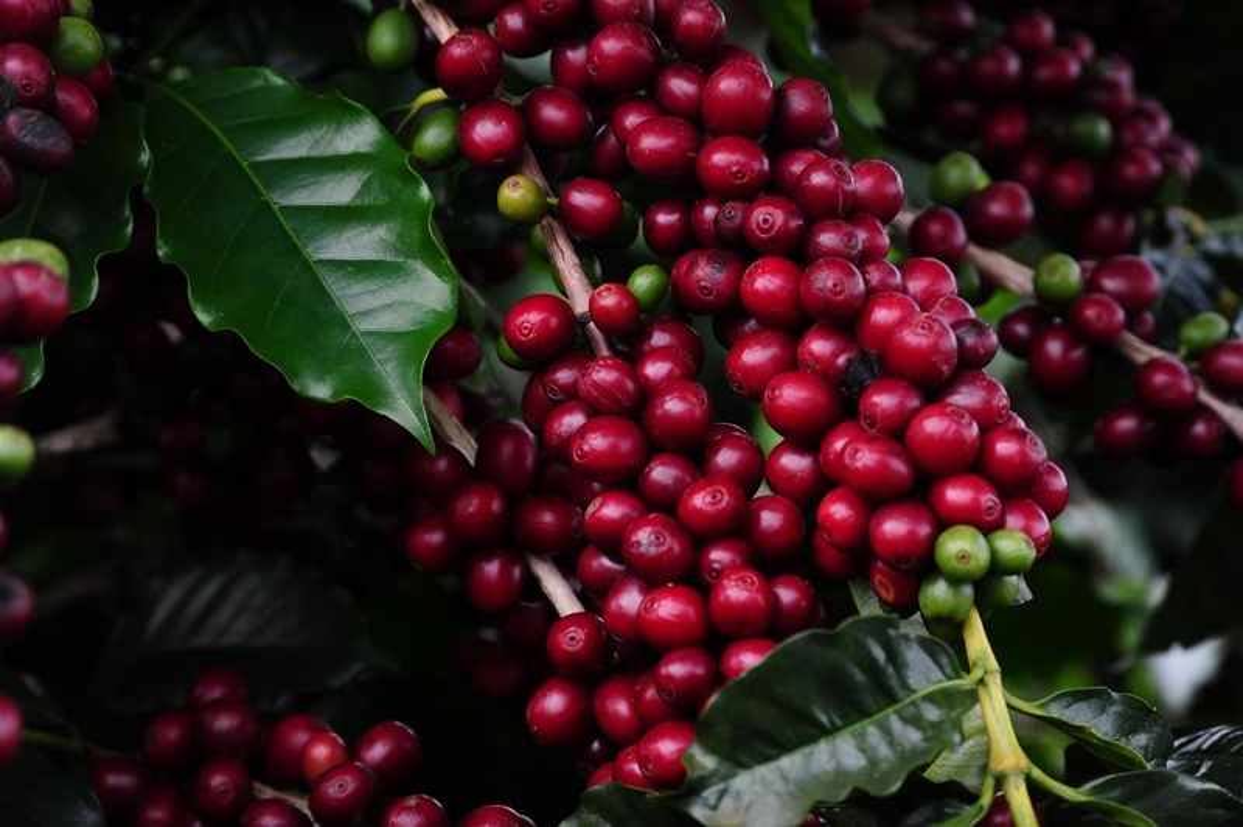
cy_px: 414
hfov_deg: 17.1
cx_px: 622
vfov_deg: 11.4
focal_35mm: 120
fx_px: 4140
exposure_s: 1/125
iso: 400
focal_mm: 120
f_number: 8
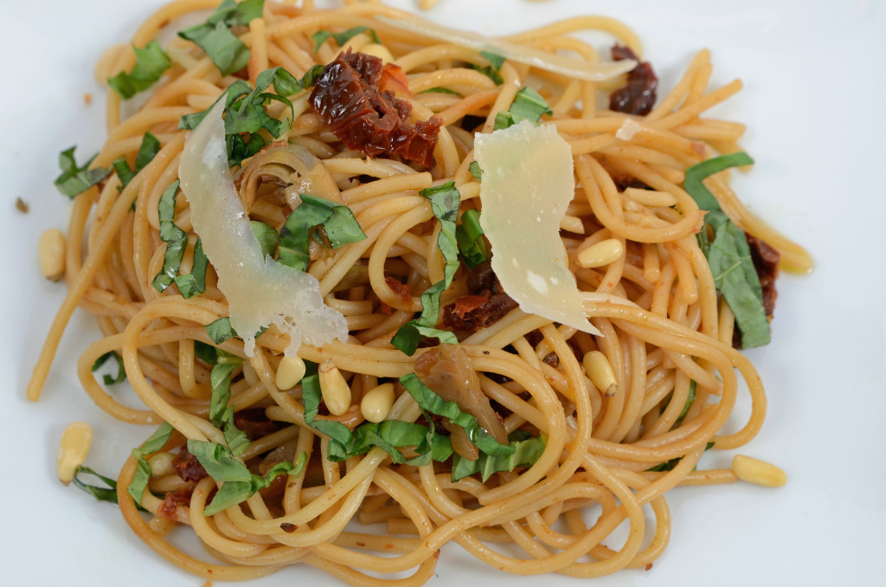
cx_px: 443
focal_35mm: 112
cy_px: 294
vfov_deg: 12.1
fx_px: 2763
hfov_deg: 18.2
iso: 320
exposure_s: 1/100
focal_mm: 75
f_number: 8
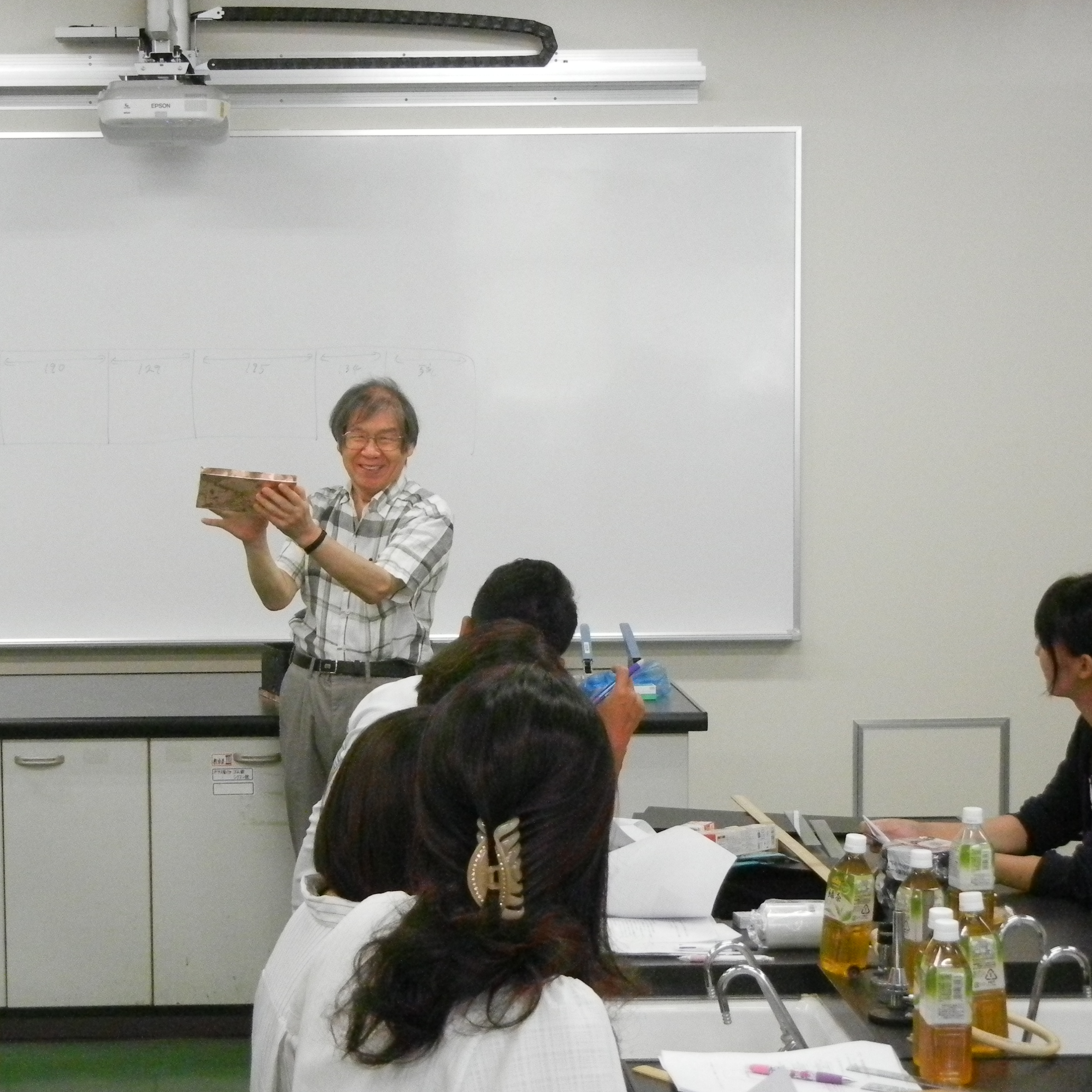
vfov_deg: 23.1
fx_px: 2677
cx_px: 339
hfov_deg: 22.9
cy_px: 540
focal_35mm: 75
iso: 1600
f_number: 4
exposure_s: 1/132
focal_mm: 10.6
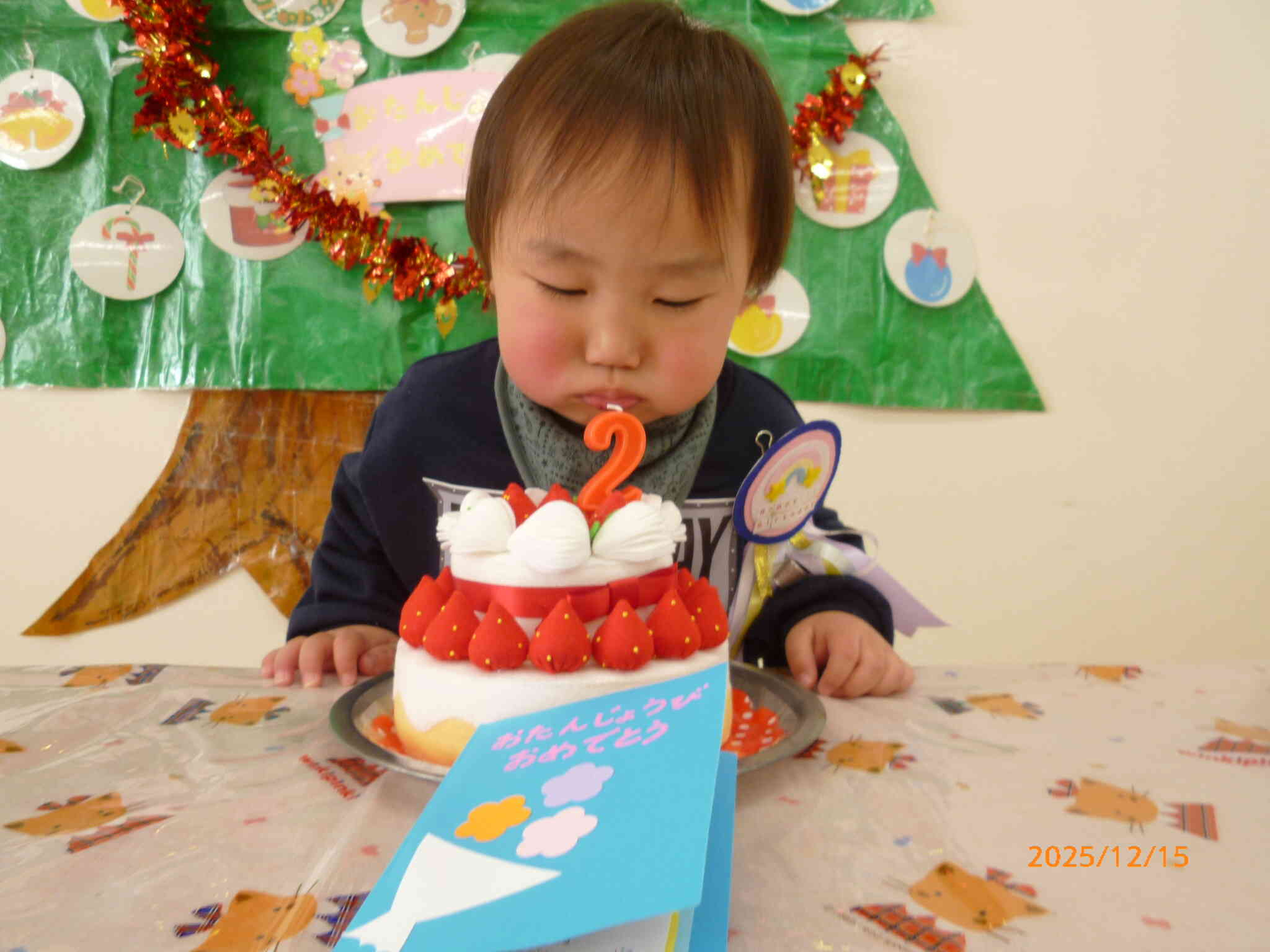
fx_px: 881
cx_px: 635
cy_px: 476
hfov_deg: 71.6
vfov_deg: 56.8
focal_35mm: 24
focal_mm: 4.3
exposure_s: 1/60
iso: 100
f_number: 2.5
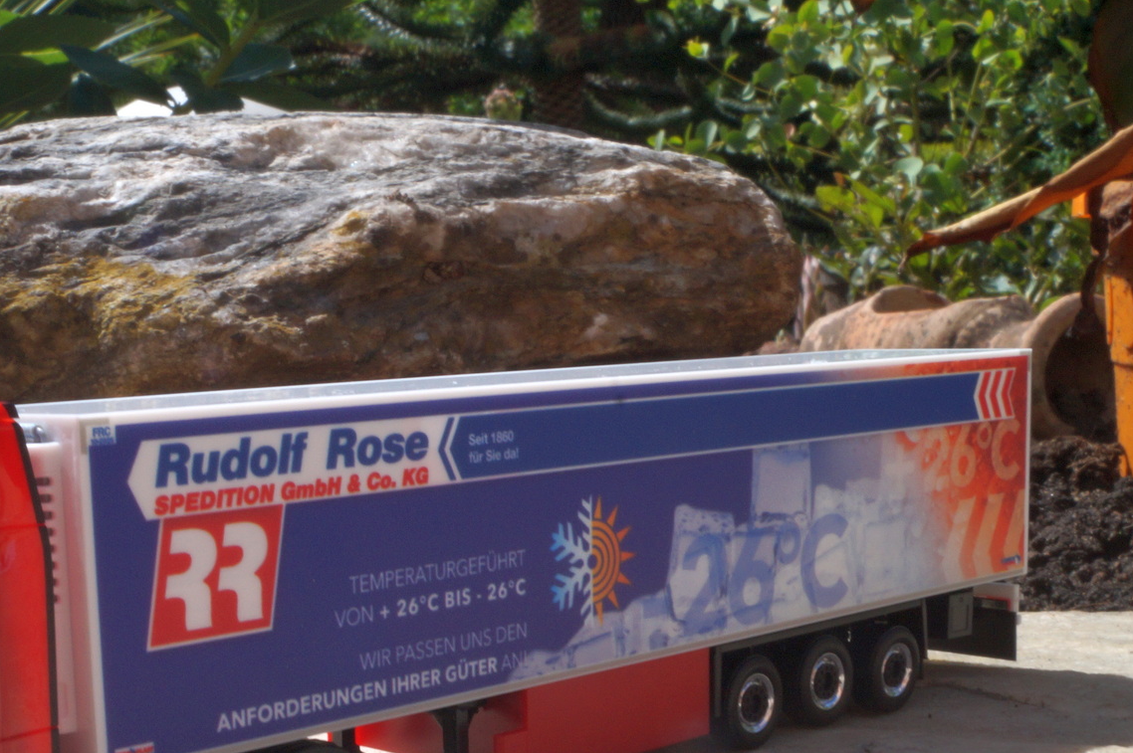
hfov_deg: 34.2
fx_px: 1824
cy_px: 644
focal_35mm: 58
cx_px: 365
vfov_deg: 22.9
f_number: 25
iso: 160
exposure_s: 1/60
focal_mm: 22
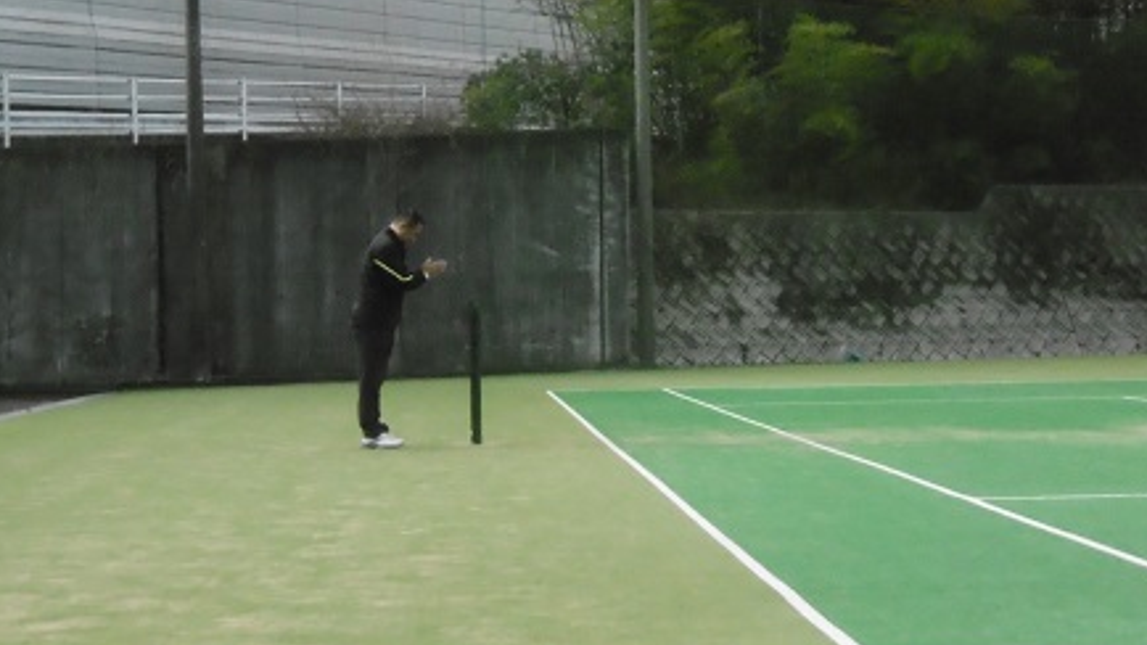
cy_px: 299
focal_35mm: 82
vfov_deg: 14.7
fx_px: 2494
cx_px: 613
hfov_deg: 25.9
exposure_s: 1/500
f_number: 11
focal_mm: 12.1
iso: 1600
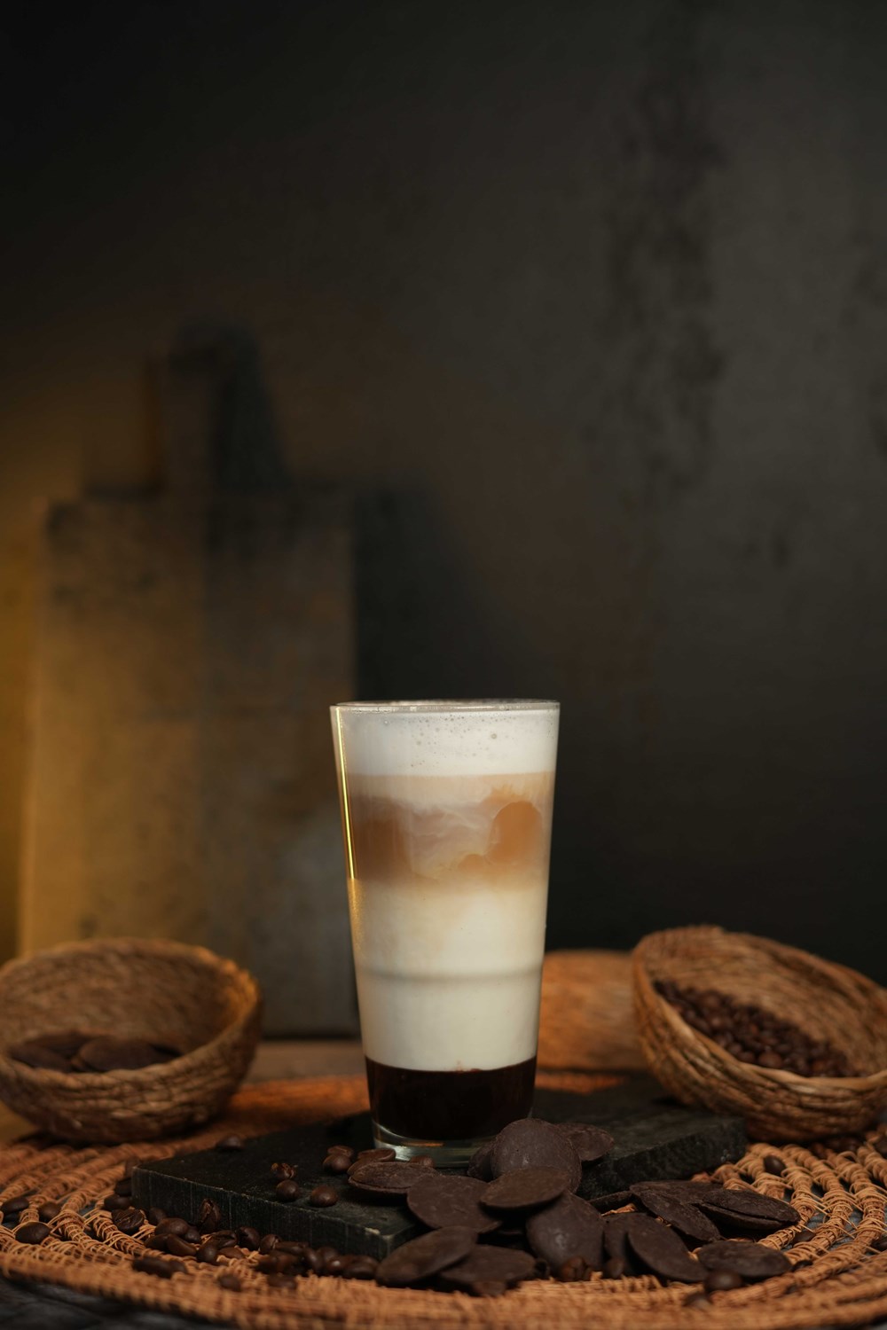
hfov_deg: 27.0
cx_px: 444
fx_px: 1848
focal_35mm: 50
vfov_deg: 39.6
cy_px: 665
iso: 320
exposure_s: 1/125
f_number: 3.2
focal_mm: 50
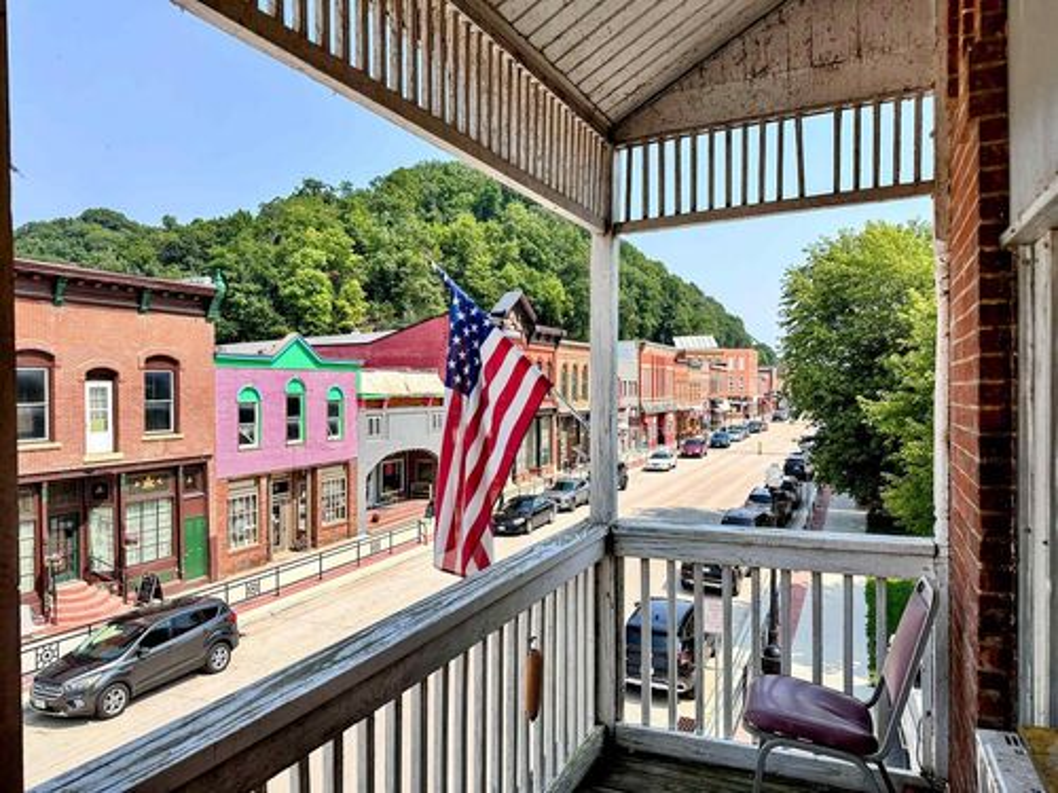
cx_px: 529
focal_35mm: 24
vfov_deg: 56.8
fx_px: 734
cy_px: 396
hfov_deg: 71.6
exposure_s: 1/4348
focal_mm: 6.86
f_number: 1.78
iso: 80
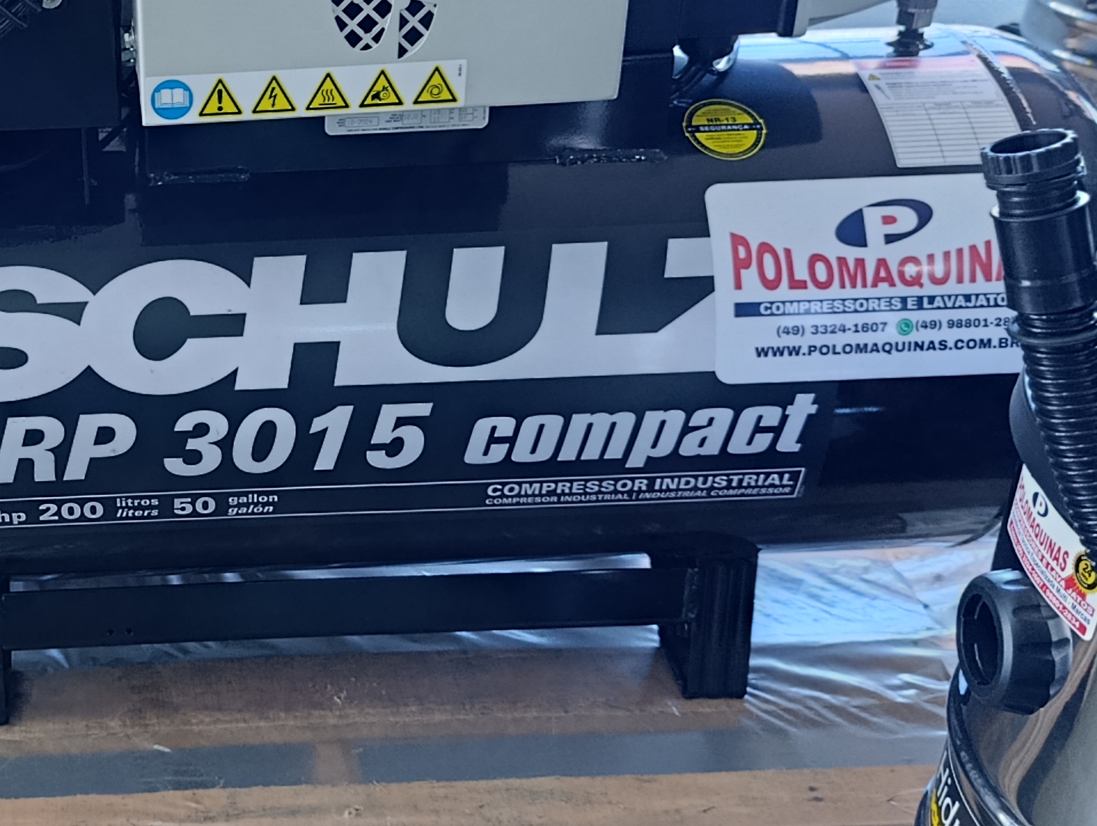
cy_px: 306
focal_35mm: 49
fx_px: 1555
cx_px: 143
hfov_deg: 36.8
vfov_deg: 29.6
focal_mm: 6.11
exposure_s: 1/120
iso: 1171
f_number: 1.65
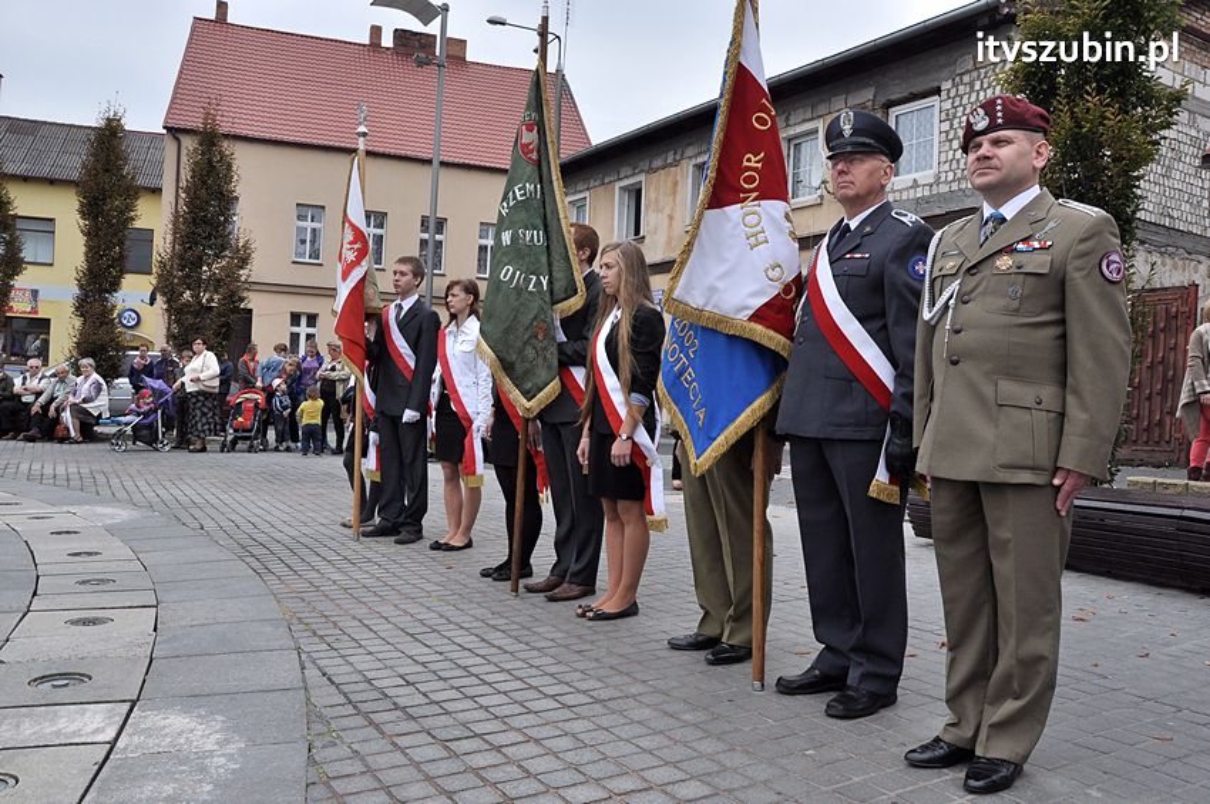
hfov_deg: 67.4
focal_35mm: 27
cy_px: 402
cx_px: 605
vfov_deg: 47.8
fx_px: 907
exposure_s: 1/400
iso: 500
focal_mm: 18
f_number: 10
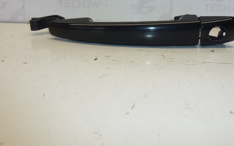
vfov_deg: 32.8
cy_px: 32
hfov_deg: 51.4
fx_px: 242
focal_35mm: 38
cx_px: 133
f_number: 3.3
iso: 100
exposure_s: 1/125
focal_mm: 4.3
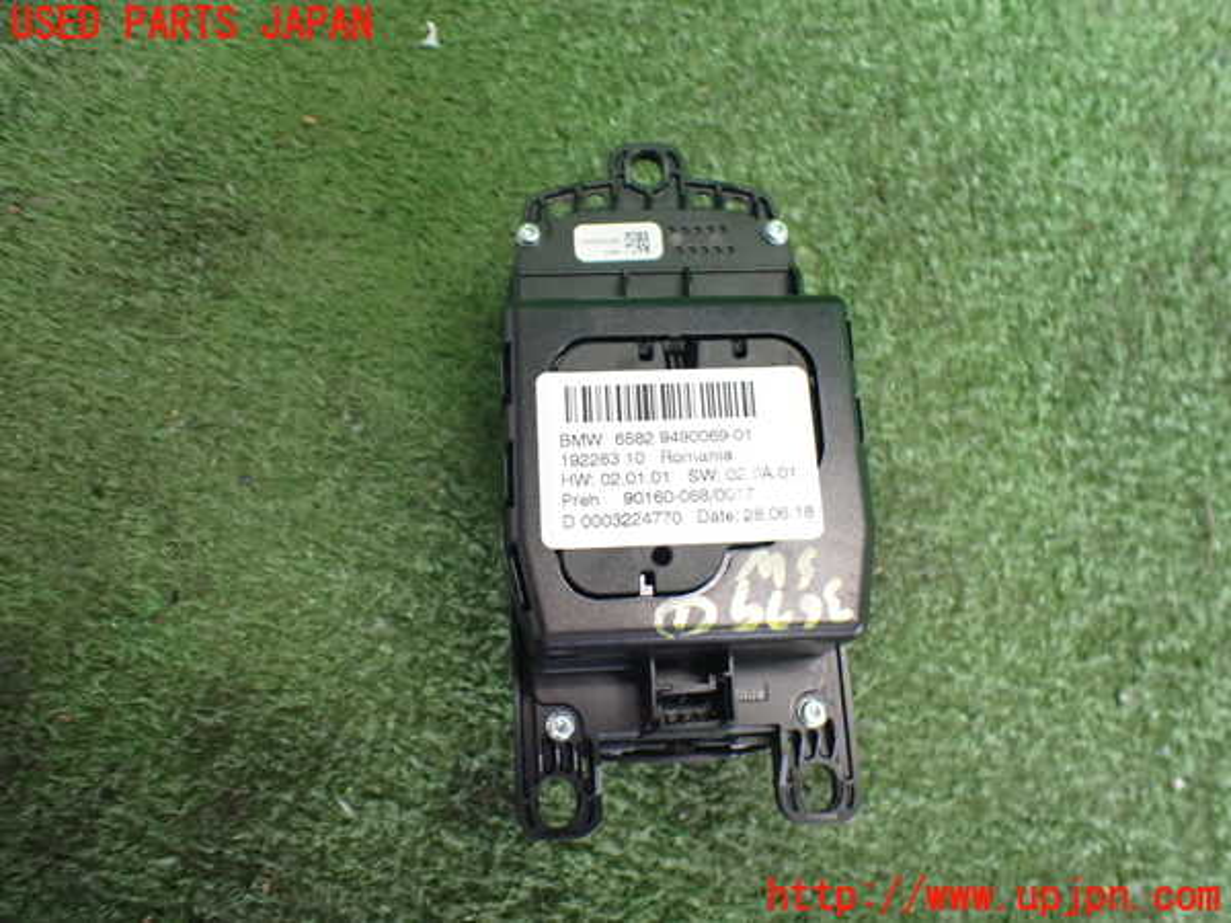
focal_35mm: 30
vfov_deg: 46.8
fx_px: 1067
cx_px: 616
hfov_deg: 60.0
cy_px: 462
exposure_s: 1/100
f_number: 2.3
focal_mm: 5.4
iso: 800
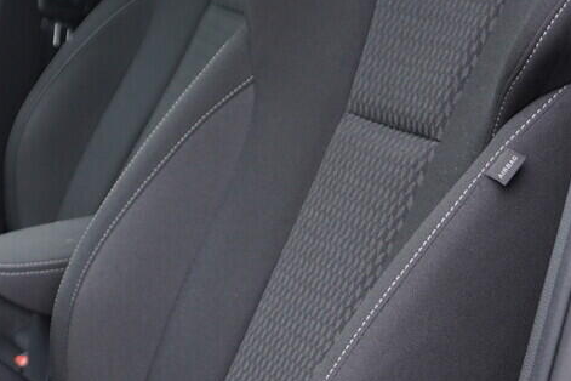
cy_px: 336
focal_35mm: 110
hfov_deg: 18.0
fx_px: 1745
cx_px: -28
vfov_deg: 12.4
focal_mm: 24
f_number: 2.8
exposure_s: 1/40
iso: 200
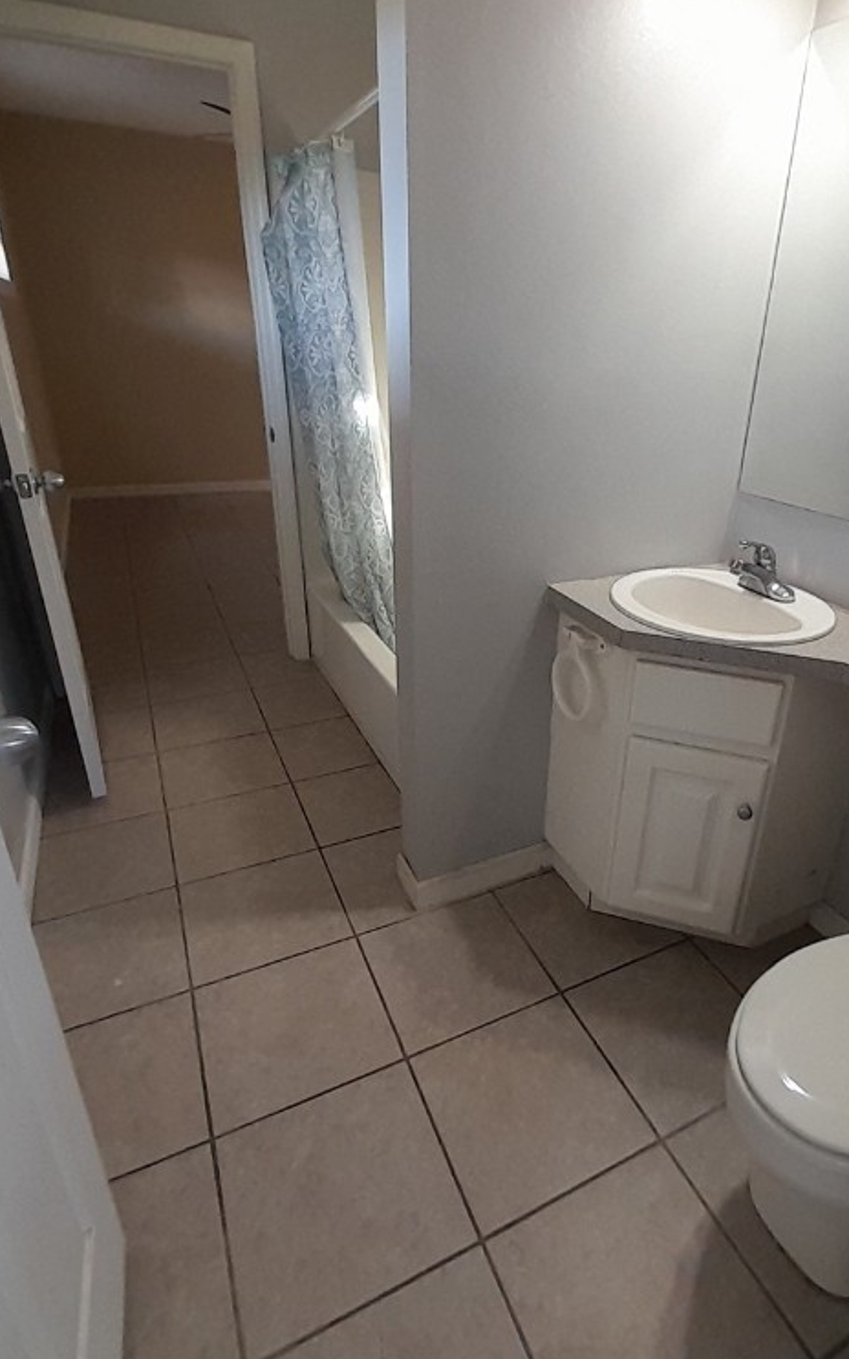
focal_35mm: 19
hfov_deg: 61.3
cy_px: 662
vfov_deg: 88.0
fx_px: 704
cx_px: 534
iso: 100
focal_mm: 1.13
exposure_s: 1/40
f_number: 2.2
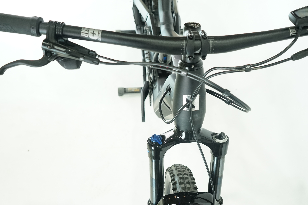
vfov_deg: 29.5
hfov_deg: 43.4
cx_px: 182
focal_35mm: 45
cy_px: 149
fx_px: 385
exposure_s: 1/200
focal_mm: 30
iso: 2500
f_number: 5
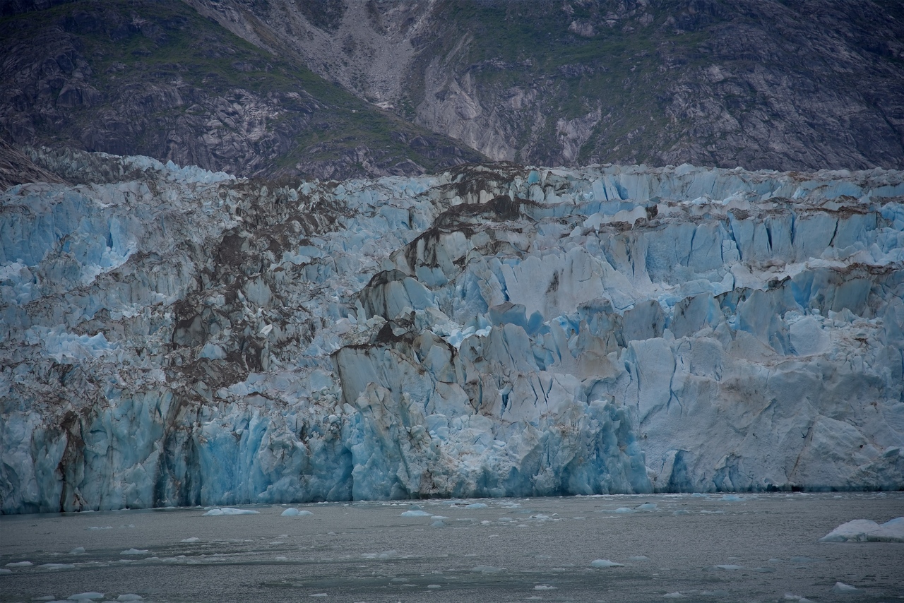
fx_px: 3014
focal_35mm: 120
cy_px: 302
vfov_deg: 11.4
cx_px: 452
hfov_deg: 17.1
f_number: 5
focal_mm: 120
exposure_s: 1/250
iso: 100
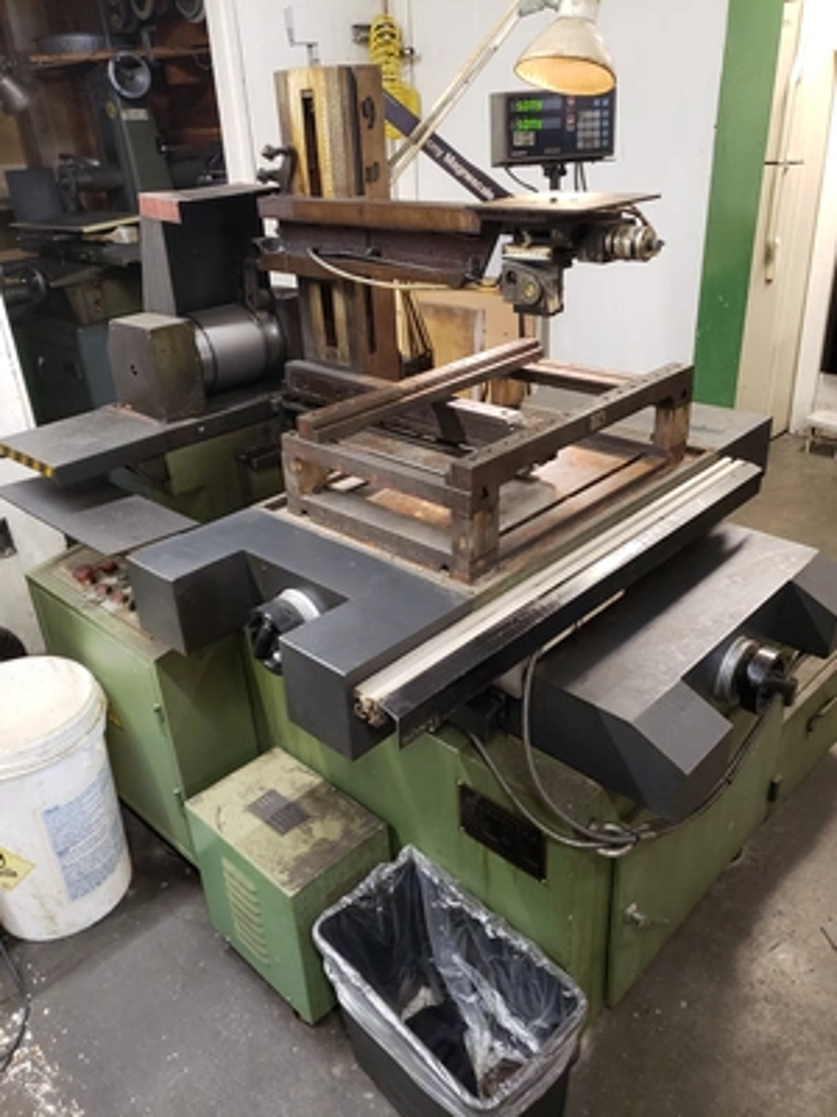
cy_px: 558
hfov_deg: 53.1
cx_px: 418
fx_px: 838
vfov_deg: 67.3
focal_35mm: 26
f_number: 1.5
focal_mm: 4.3
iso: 320
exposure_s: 1/40
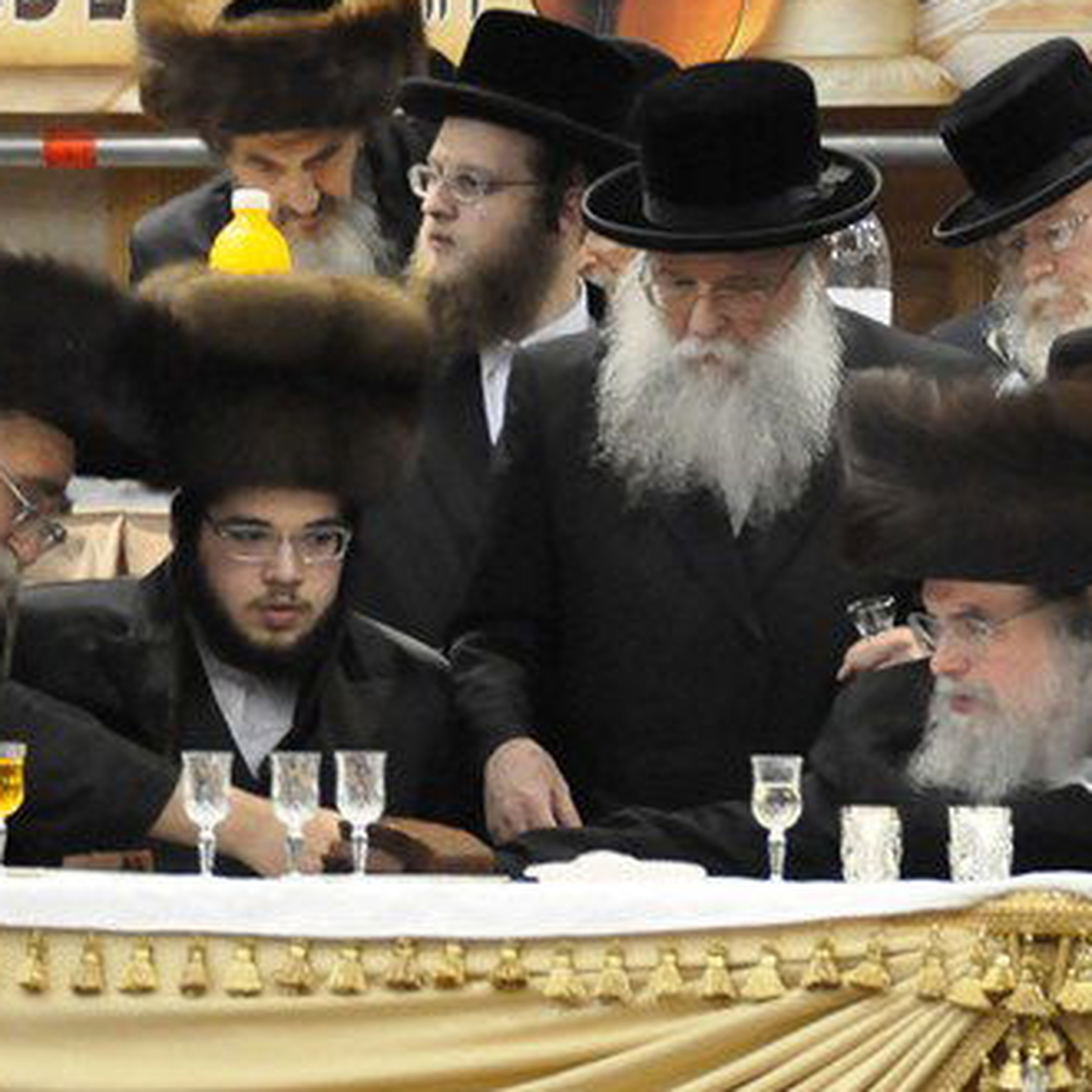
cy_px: 602
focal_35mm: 330
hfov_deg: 5.3
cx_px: 440
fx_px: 11783
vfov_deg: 5.3
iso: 2500
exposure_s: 1/50
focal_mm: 95
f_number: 5.6
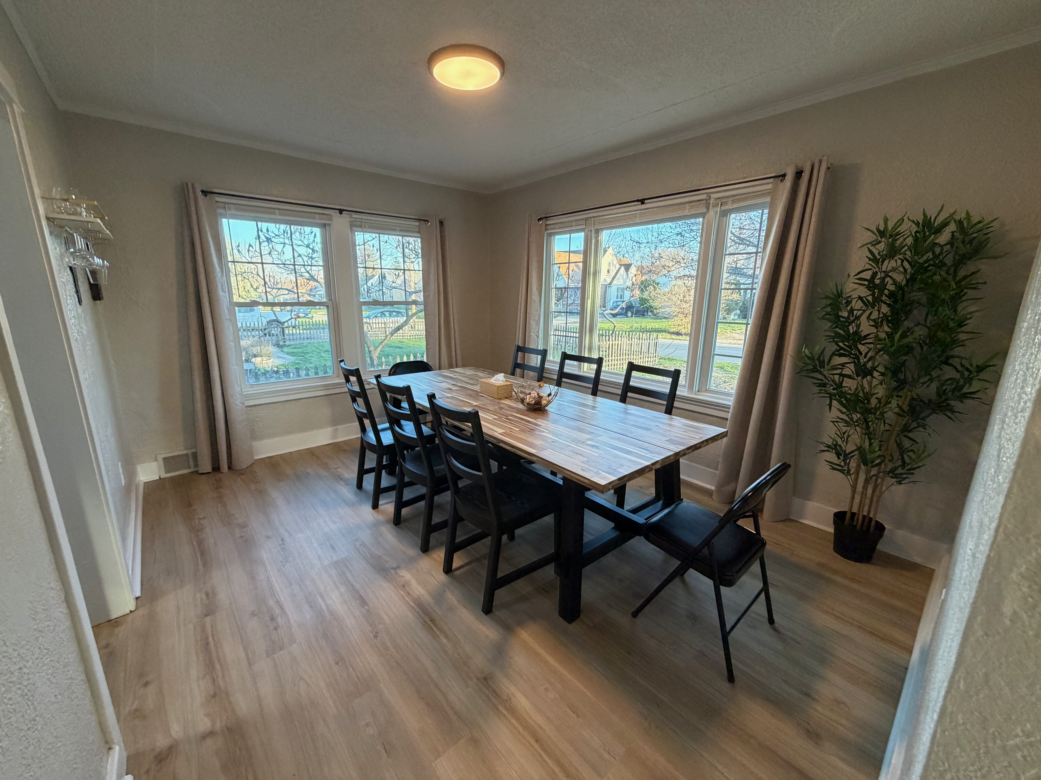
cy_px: 390
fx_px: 421
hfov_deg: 102.1
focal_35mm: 14
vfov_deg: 85.7
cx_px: 520
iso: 320
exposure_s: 1/120
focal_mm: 2.22
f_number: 2.2
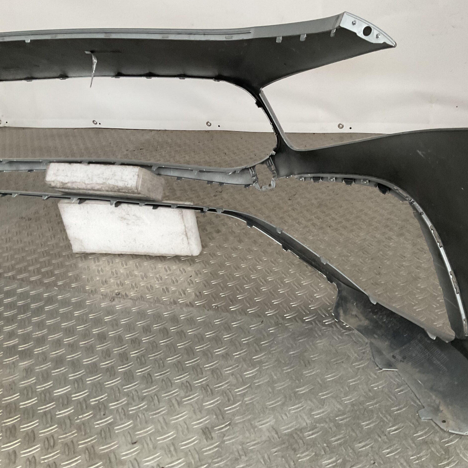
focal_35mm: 35
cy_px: 229
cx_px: 279
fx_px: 535
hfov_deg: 47.0
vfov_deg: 47.2
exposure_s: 1/50
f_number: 1.8
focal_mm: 3
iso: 200
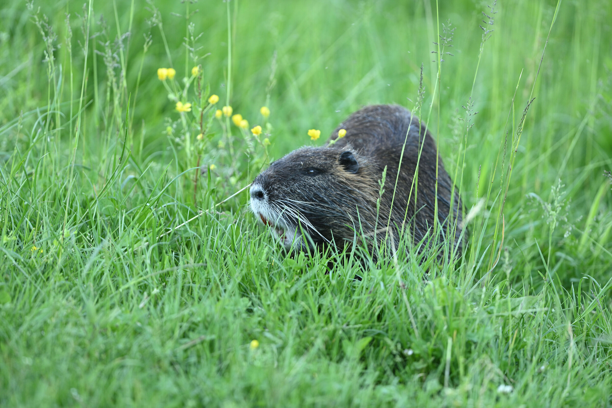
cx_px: 306
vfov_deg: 2.7
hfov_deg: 4.1
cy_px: 204
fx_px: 8494
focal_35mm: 500
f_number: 4
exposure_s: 1/200
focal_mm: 500
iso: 360
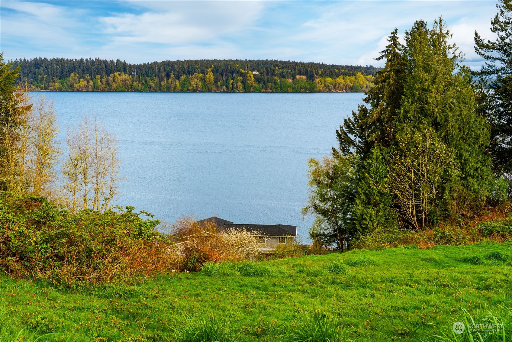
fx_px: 711
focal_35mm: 50
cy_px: 171
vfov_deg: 27.0
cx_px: 256
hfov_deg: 39.6
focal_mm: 50
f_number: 9
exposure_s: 1/250
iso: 400
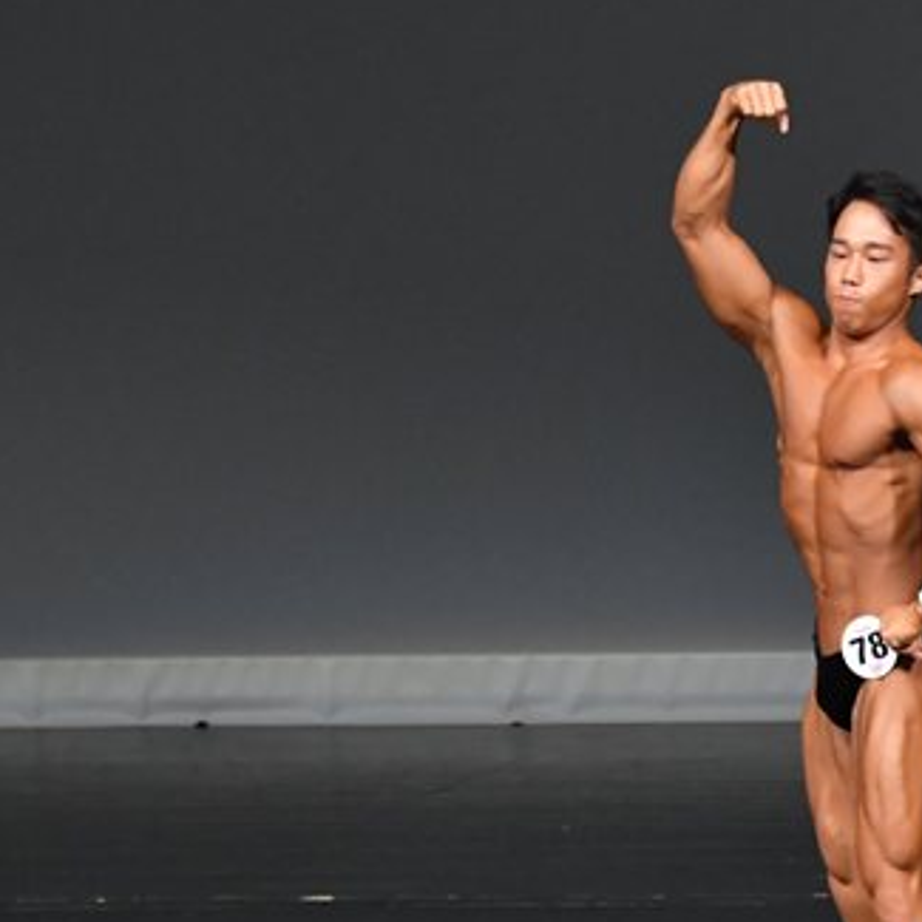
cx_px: 957
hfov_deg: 2.9
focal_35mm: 607
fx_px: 18291
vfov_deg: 2.9
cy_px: 559
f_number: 5.6
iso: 4000
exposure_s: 1/400
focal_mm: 200
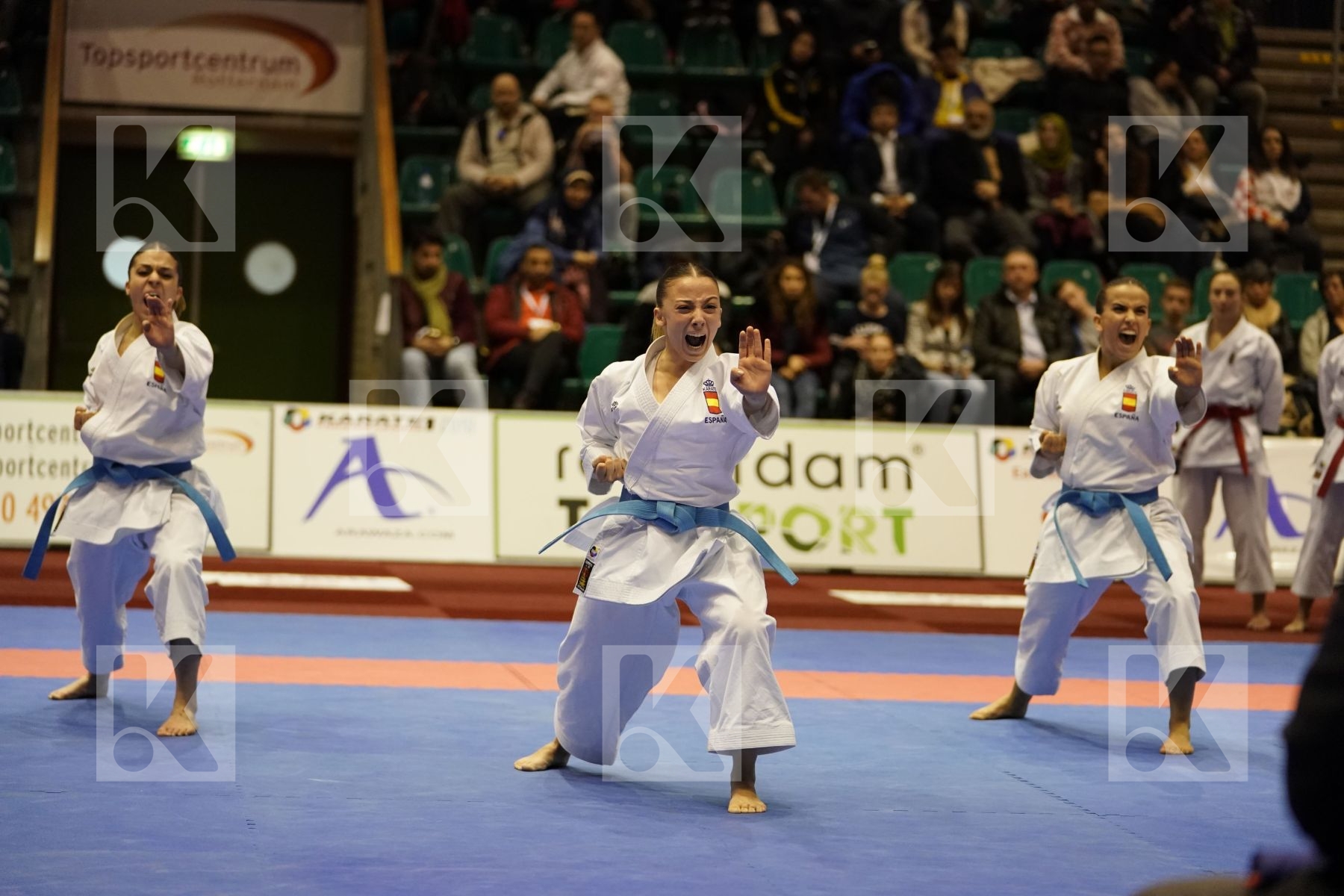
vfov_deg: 13.4
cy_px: 448
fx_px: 3808
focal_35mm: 102
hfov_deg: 20.0
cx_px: 672
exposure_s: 1/1000
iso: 4000
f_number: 2.8
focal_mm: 102
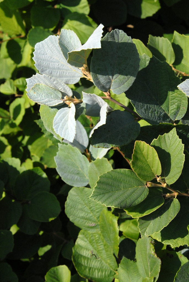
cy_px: 141
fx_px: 707
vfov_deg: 22.6
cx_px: 94
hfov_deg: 15.2
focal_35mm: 90
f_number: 10
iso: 400
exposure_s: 1/400
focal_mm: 60
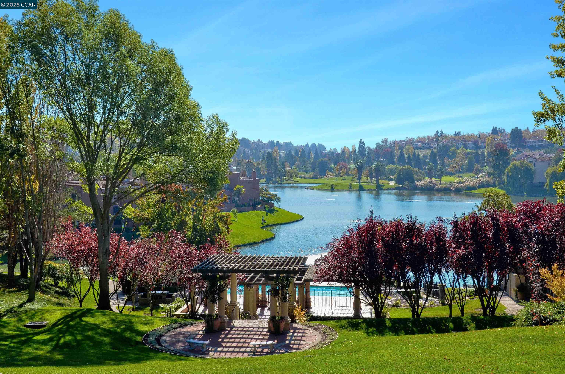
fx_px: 799
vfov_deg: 26.4
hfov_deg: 39.0
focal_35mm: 51
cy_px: 187
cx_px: 282
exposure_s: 1/400
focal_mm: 34
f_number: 10
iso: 320
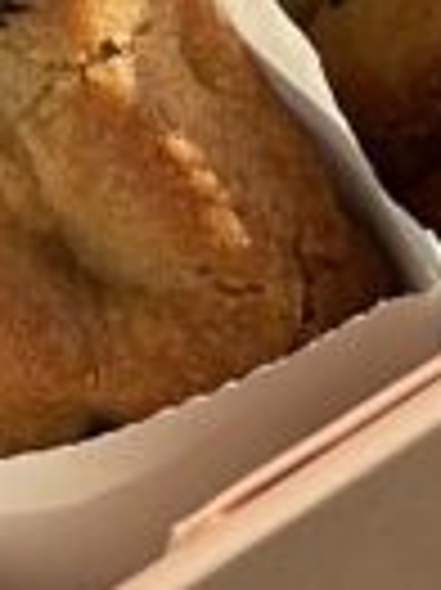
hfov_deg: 3.6
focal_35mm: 408
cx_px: -828
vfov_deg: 4.8
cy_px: -365
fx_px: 6942
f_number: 2
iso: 32
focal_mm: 6
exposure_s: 1/545
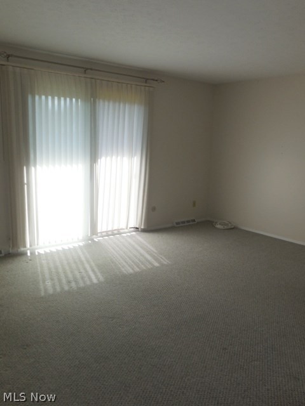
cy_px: 203
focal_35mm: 30
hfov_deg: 46.8
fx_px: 352
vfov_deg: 60.0
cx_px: 152
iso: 125
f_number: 3.8
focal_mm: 5.3
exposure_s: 1/200
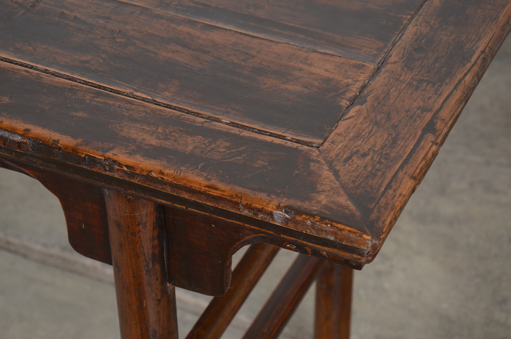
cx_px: 256
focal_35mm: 99
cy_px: 170
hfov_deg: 20.7
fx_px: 1402
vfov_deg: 13.8
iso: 125
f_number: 7.1
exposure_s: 1/80
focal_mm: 66
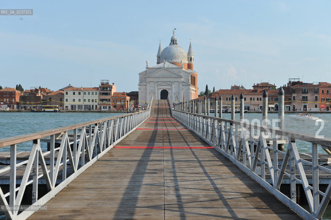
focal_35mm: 70
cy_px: 110
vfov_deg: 19.4
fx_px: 643
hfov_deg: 28.9
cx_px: 166
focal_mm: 70
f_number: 9
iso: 200
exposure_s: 1/320
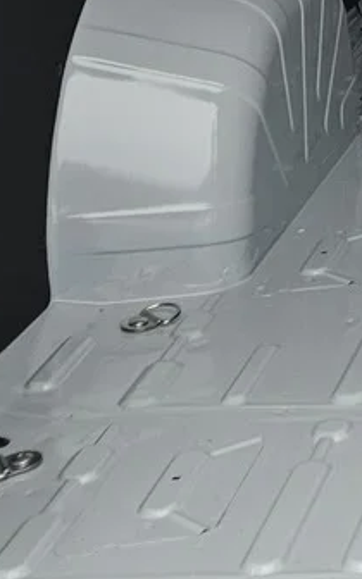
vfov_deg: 16.4
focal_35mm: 116
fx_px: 1831
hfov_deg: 10.2
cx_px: 790
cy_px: -284
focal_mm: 5.4
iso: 50
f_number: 1.8
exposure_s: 1/198
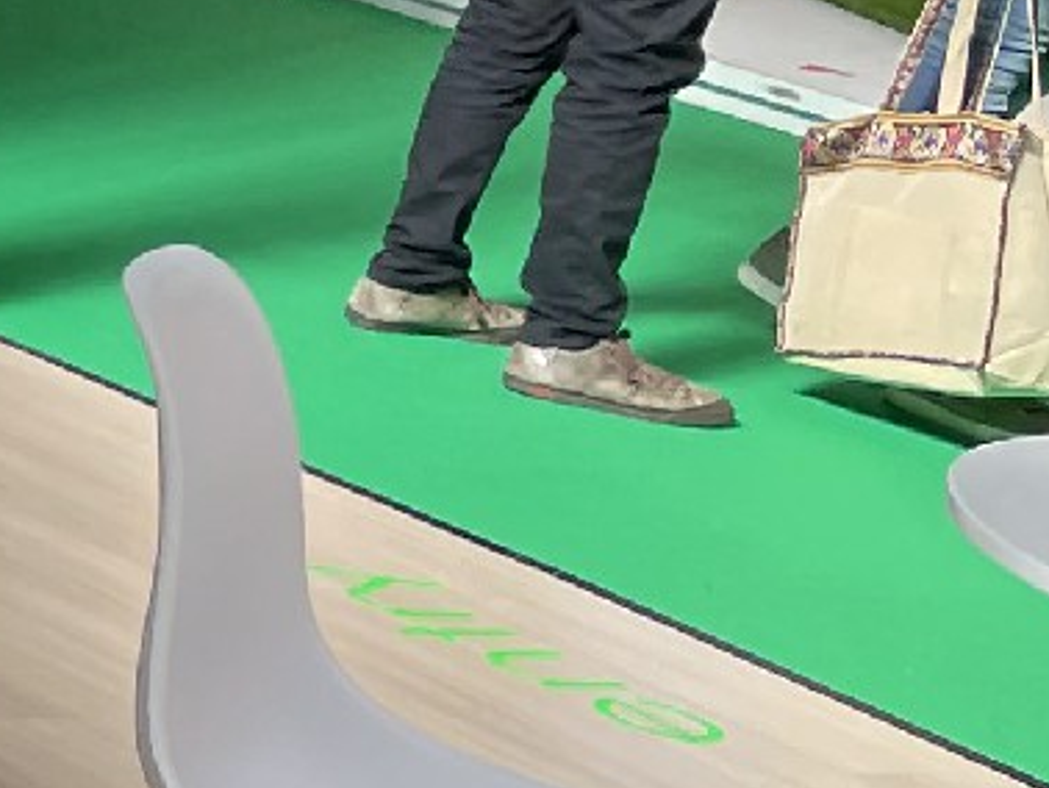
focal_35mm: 165
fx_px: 5003
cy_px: -377
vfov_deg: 8.8
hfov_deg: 9.4
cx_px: -2126
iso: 32
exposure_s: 1/120
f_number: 1.6
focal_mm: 4.2
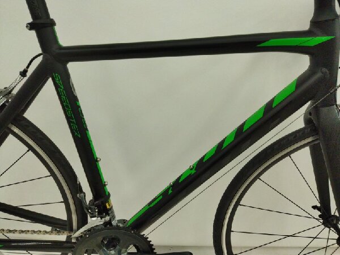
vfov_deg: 51.4
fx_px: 265
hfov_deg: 65.3
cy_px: 128
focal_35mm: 27
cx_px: 170
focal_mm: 4.71
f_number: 1.79
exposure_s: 1/600
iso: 488
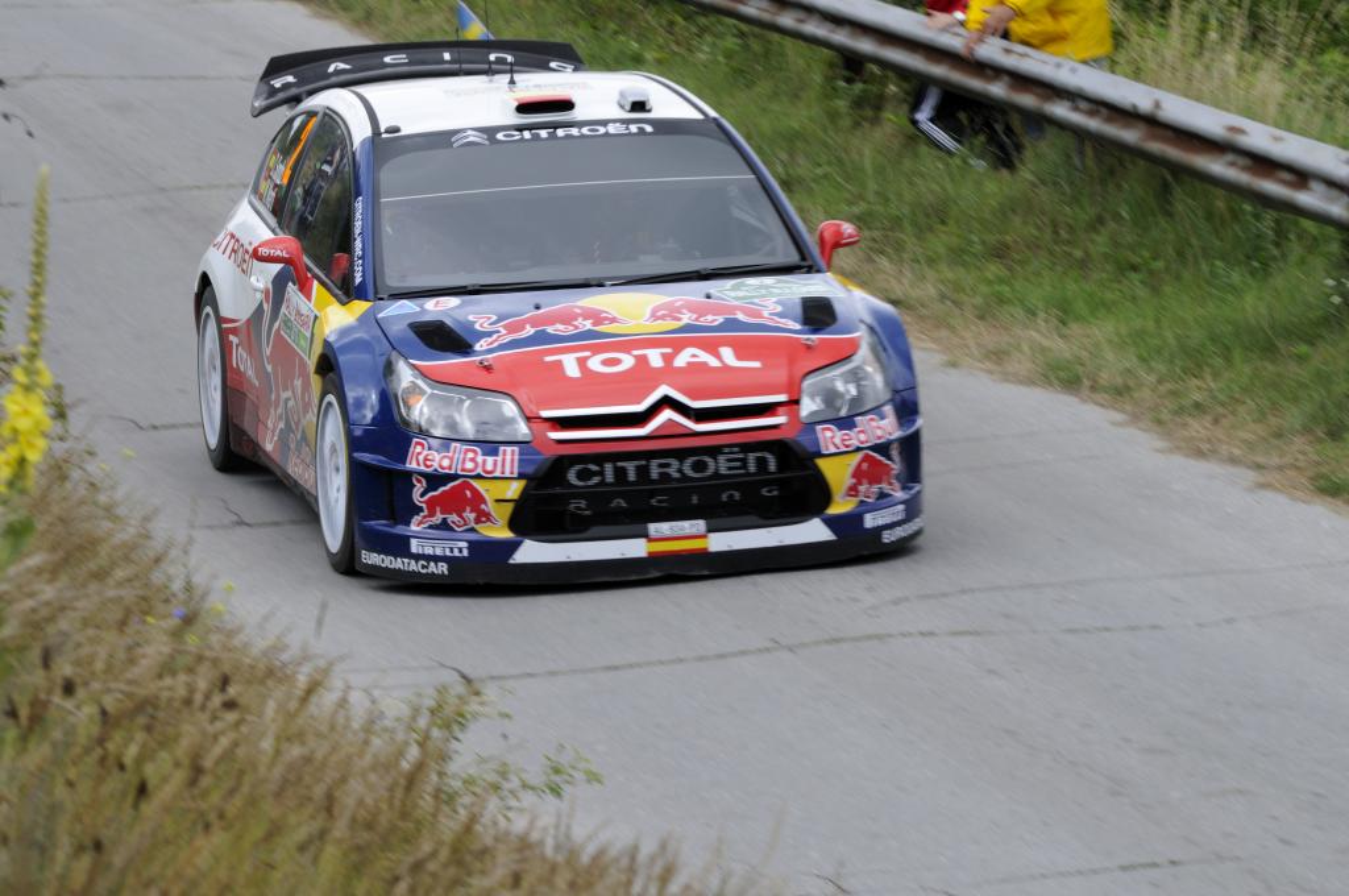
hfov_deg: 11.2
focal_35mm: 183
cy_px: 448
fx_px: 6849
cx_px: 674
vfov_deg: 7.5
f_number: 18
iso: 400
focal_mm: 122
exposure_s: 1/160
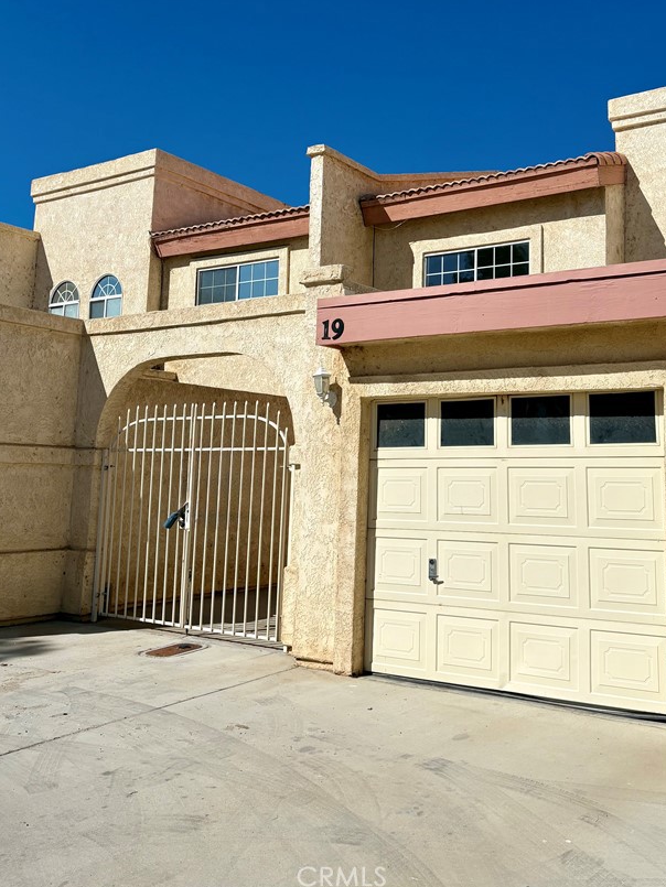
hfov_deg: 42.8
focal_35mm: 33
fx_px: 846
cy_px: 329
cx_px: 396
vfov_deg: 54.7
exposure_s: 1/10101
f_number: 1.6
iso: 50
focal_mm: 5.96
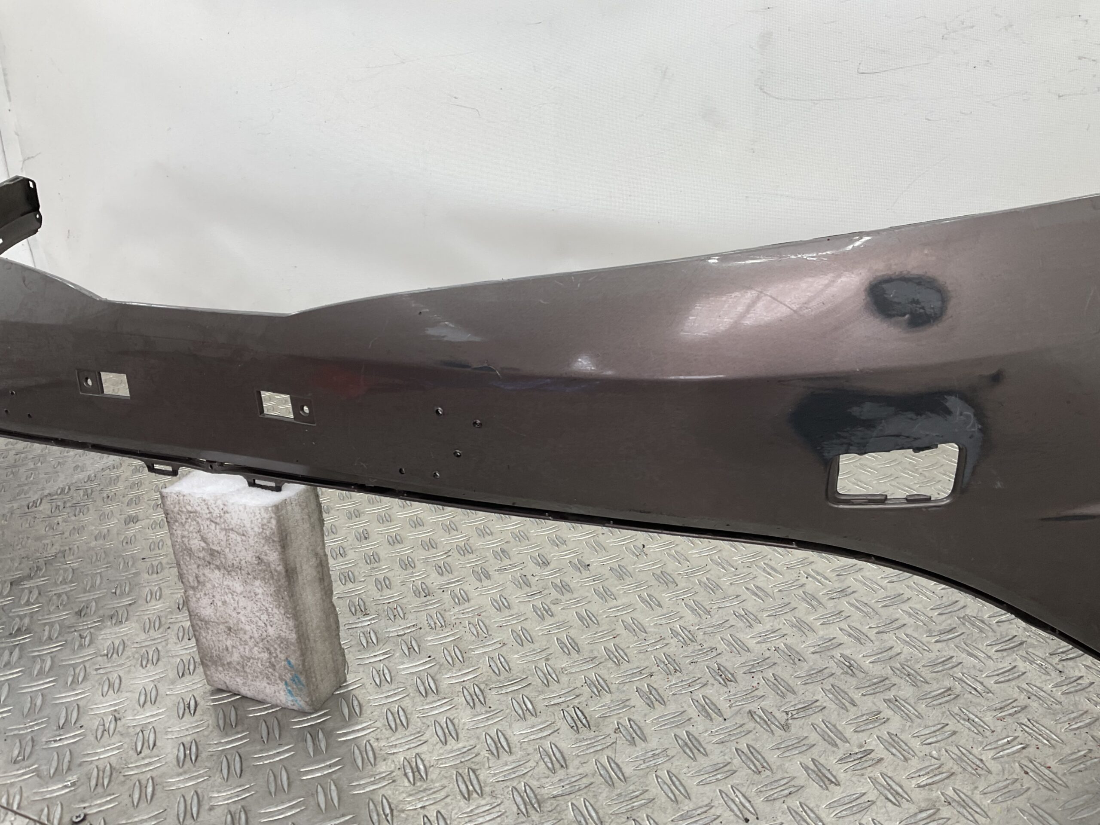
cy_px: 412
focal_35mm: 29
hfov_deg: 61.7
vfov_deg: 48.2
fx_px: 922
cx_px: 550
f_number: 1.8
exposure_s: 1/100
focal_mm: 3
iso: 20
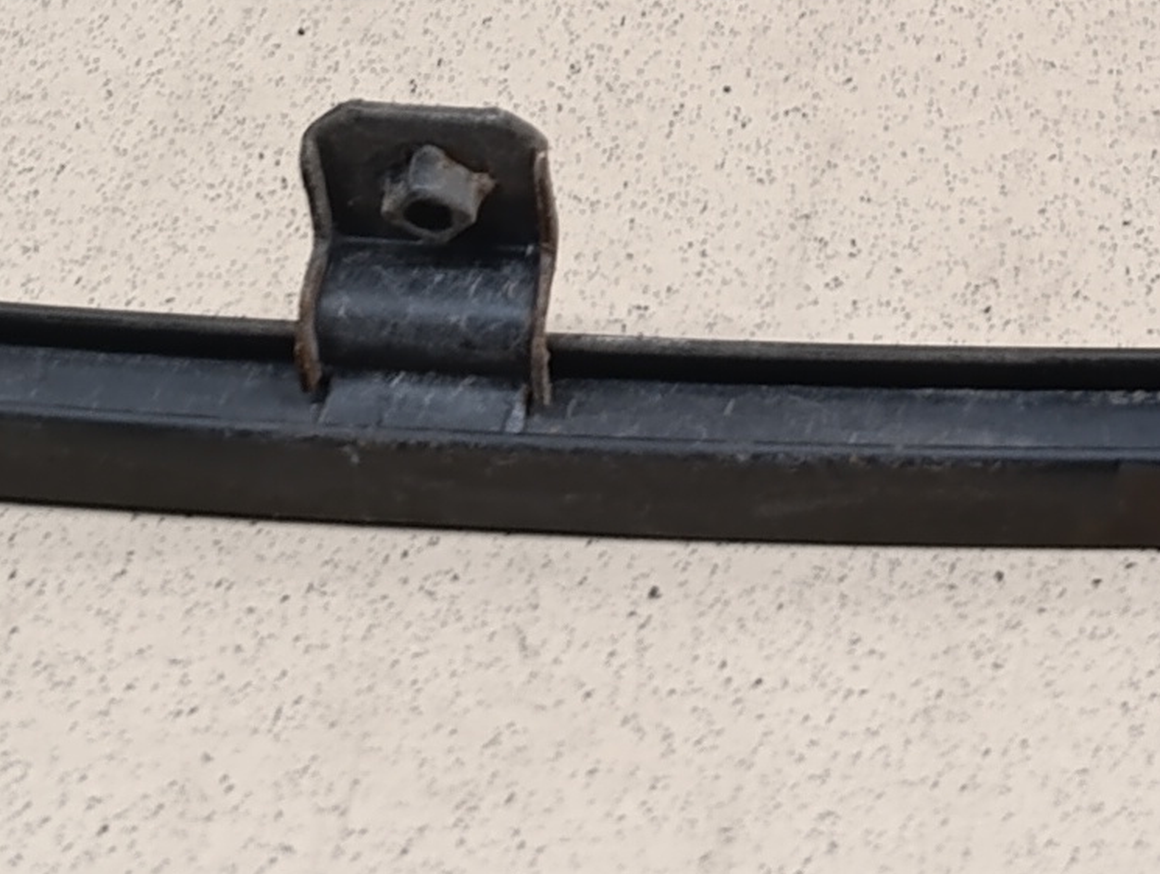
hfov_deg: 15.4
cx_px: 1144
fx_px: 4228
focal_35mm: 126
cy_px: -1388
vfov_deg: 10.0
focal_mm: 6.14
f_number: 1.6
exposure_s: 1/100
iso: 500
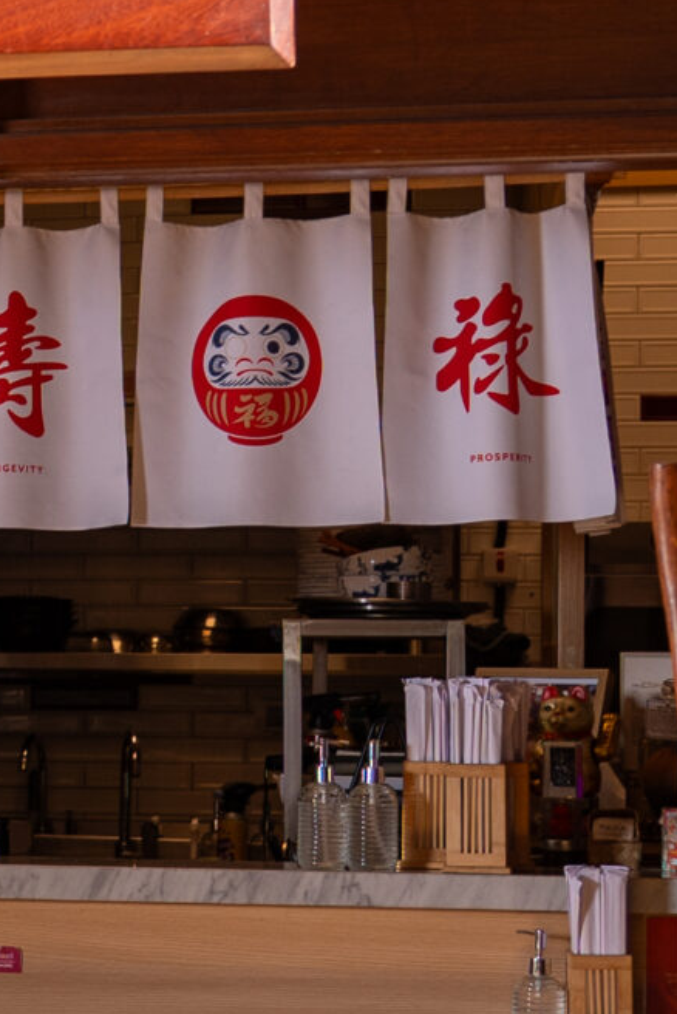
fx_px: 3297
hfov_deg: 11.0
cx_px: -532
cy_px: 488
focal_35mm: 117
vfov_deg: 17.5
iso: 100
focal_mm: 20.3
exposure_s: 1/160
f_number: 3.2
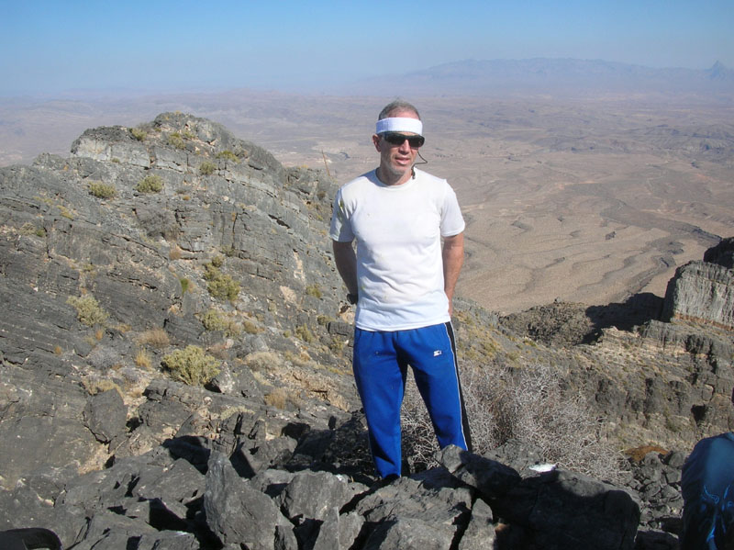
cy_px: 275
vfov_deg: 40.7
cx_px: 367
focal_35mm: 35
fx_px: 742
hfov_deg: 52.7
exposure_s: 1/447
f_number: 5.6
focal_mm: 5.8
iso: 50
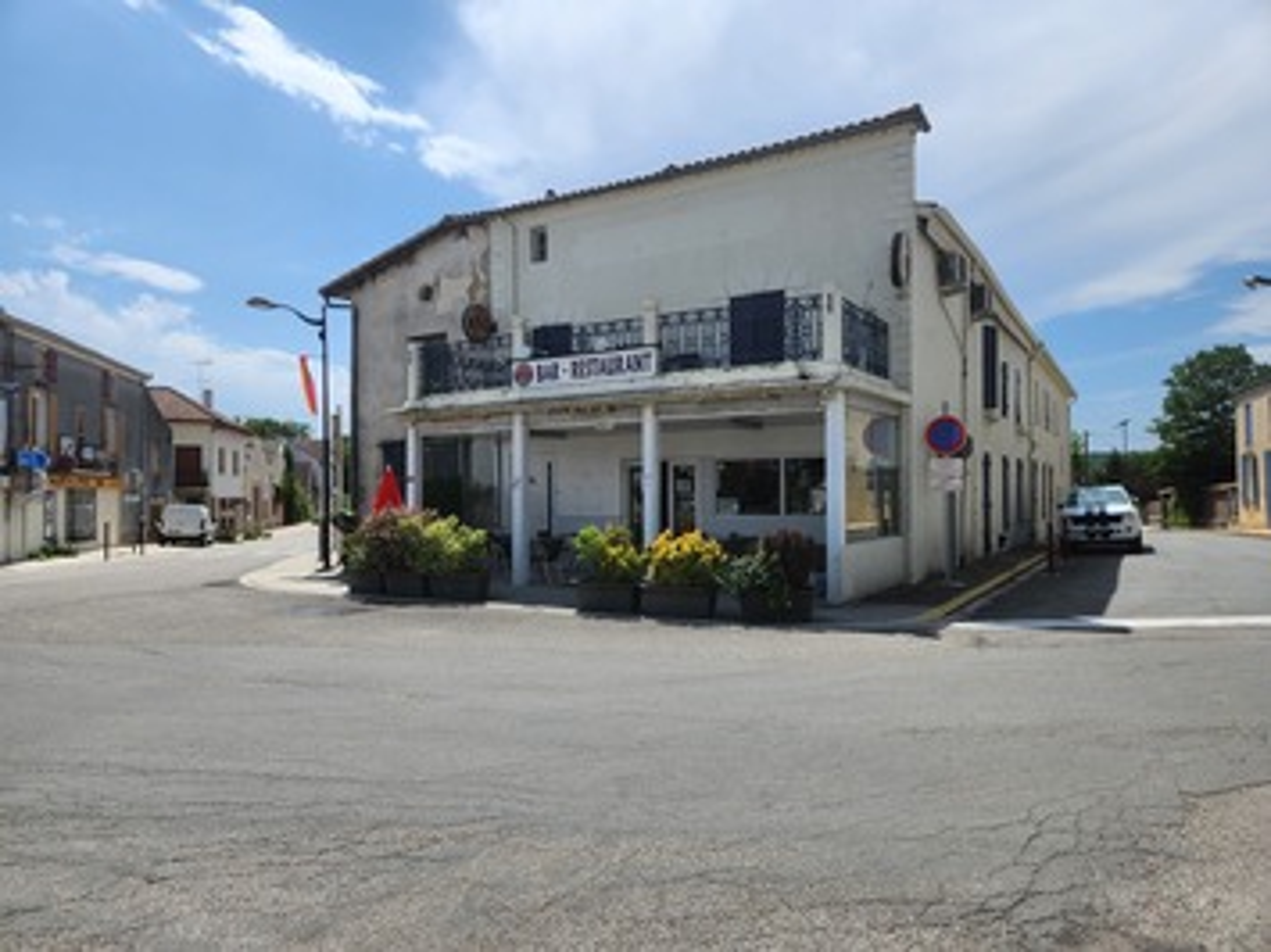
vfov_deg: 58.9
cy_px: 476
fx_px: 844
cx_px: 636
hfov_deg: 73.9
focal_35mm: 23
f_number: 1.8
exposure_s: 1/2635
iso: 20
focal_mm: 5.4
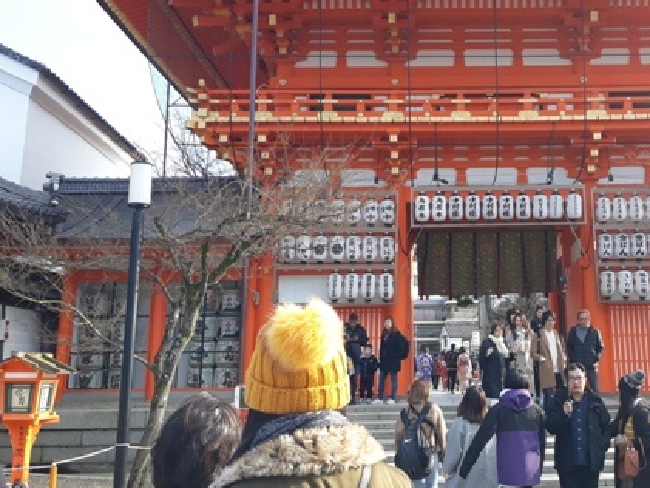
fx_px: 770
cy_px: 188
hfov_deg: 44.8
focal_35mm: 41
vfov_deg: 35.0
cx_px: 454
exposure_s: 1/314
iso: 40
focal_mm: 3.71
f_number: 1.7
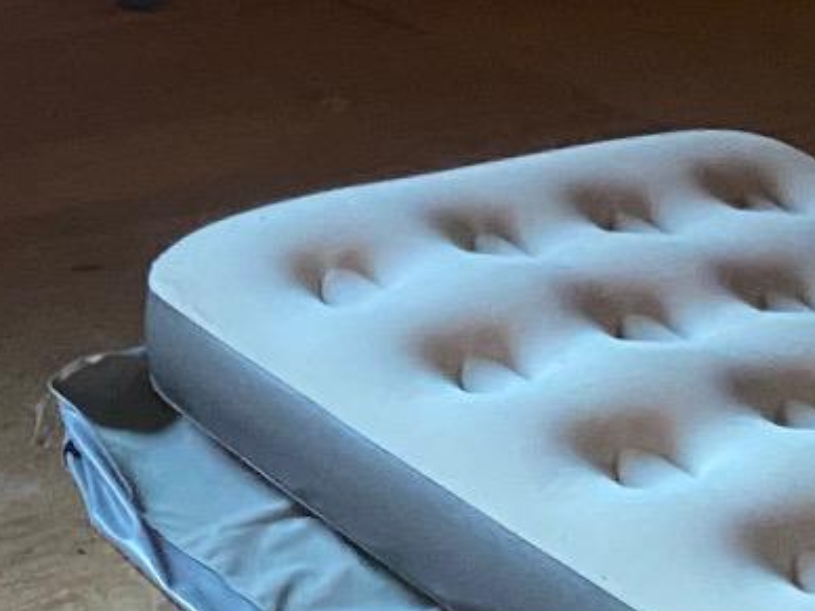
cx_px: -466
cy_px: -764
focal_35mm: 135
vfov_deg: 9.9
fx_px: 3178
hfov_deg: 13.6
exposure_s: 1/30
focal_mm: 4.25
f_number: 1.8
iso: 640
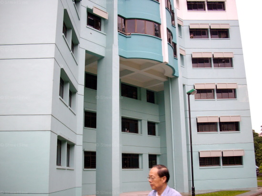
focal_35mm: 37
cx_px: 131
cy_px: 98
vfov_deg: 38.6
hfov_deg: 50.2
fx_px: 280
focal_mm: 6.2
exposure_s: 1/80
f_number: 2.8
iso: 160
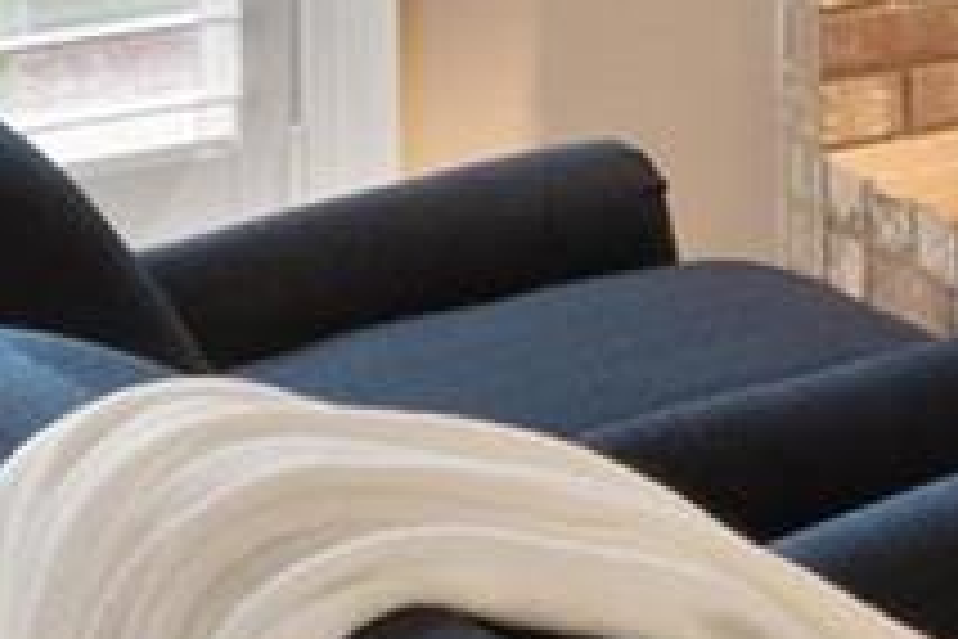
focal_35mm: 120
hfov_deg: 14.7
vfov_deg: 10.4
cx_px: 1790
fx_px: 3193
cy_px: -716
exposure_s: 1/5
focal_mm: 8
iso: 400
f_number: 8
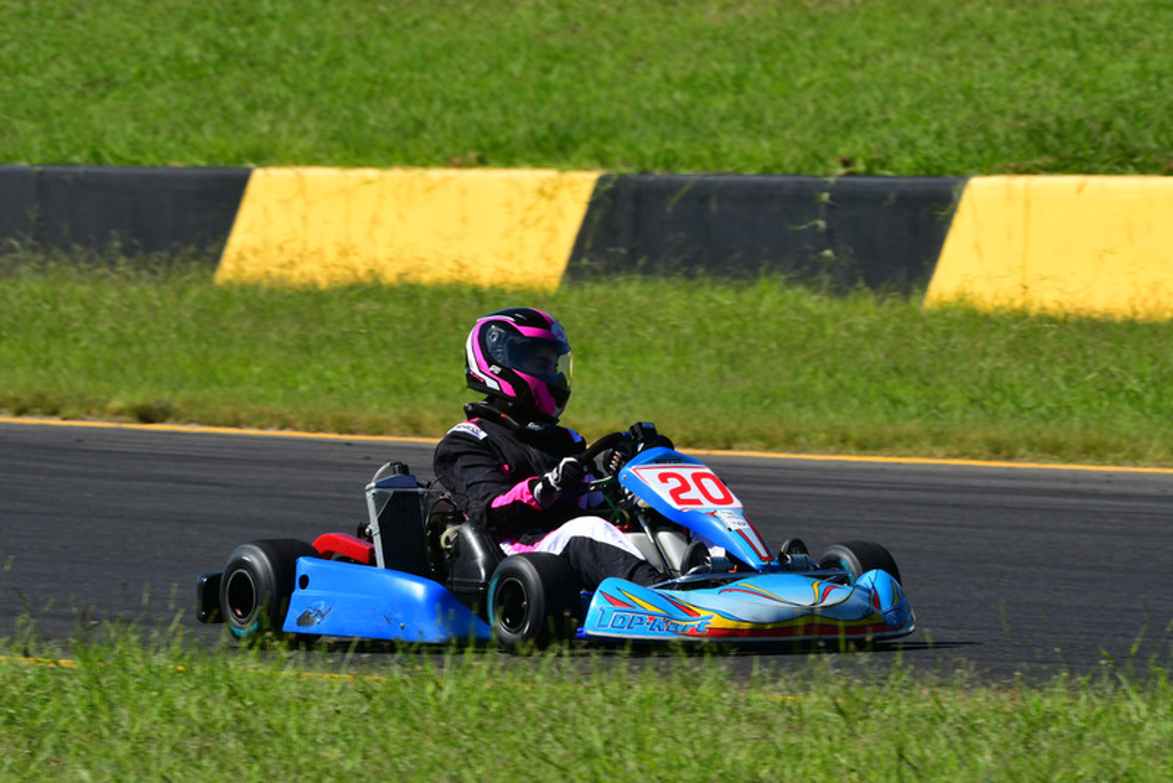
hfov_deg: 4.7
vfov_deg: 3.2
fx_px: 14178
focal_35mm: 435
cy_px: 392
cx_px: 586
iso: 500
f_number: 13
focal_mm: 290
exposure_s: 1/640
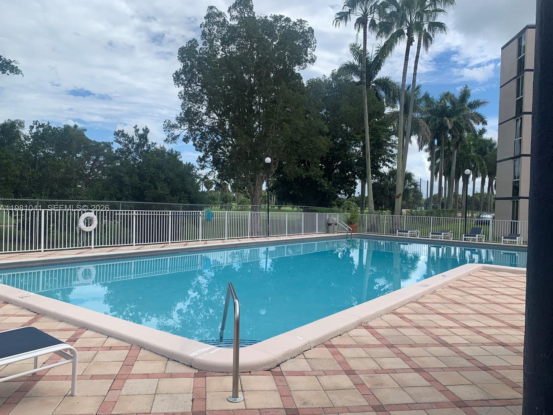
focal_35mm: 27
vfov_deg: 51.4
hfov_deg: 65.3
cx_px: 285
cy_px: 209
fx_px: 431
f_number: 1.8
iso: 25
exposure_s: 1/2481
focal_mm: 4.25
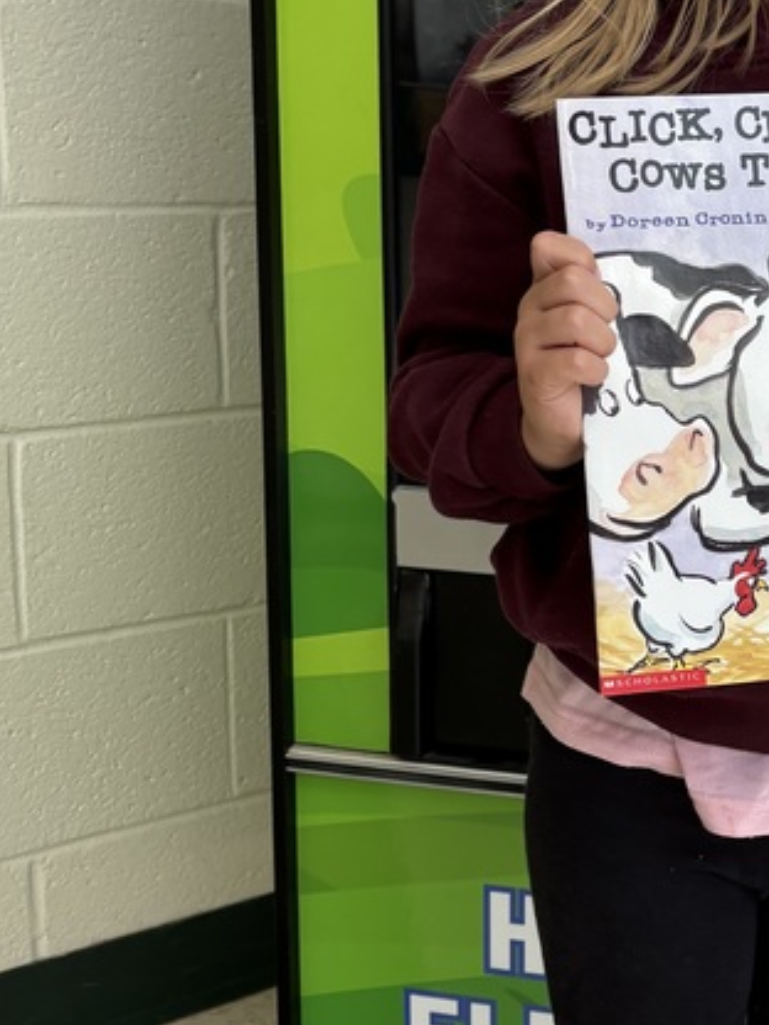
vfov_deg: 30.3
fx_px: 1896
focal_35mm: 64
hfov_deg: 21.3
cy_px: 473
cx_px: 932
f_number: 1.6
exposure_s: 1/120
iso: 50
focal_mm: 5.96
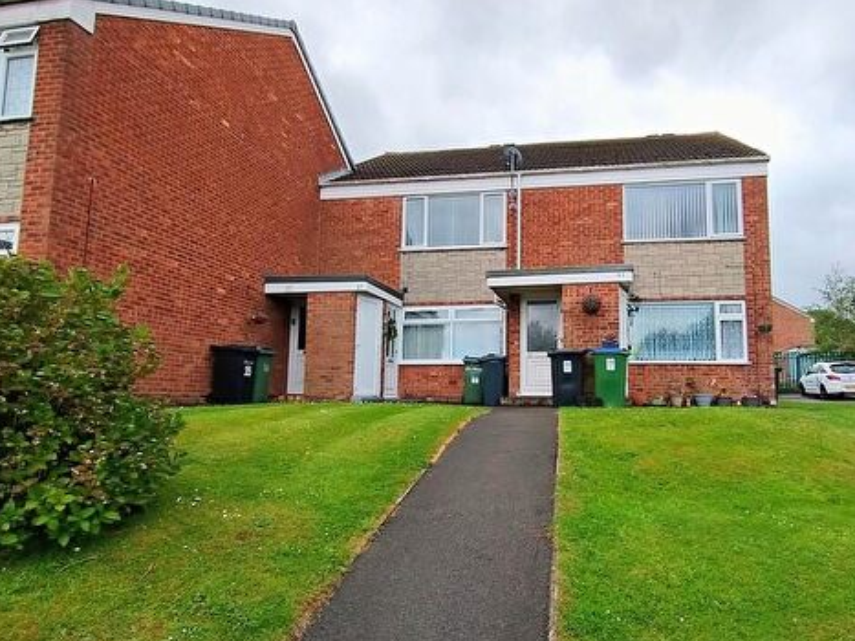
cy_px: 331
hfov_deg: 71.0
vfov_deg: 56.8
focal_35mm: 24
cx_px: 503
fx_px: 593
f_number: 2.2
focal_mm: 1.66
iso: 100
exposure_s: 1/710
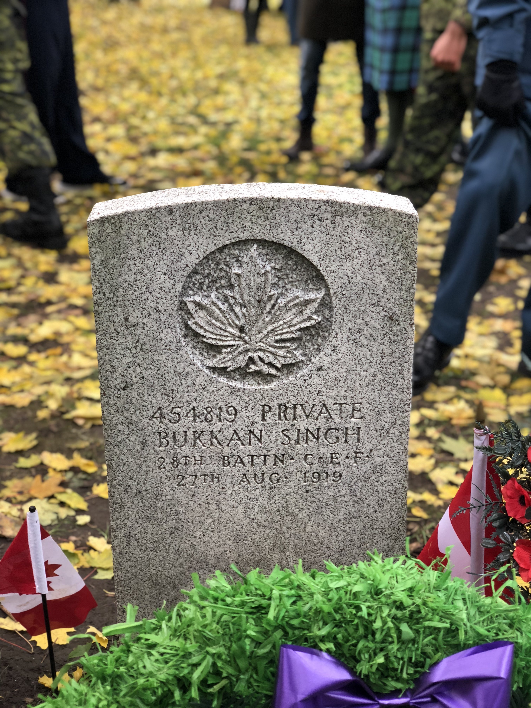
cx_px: 266
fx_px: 1064
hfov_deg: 28.0
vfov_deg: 36.8
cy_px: 354
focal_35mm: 52
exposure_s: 1/60
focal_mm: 6
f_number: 2.4
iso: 64
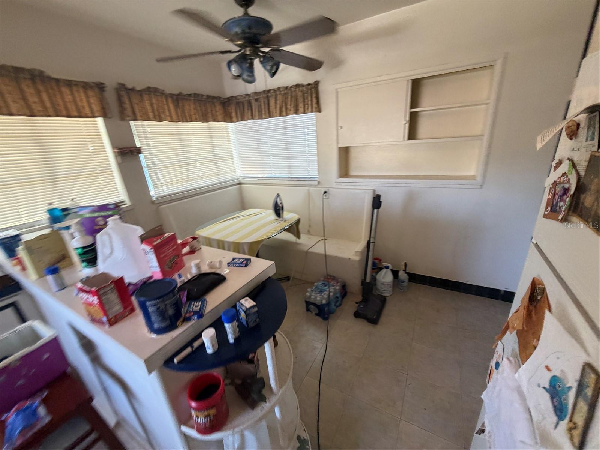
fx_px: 243
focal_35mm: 14
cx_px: 300
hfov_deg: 102.1
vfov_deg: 85.7
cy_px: 225
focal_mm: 2.22
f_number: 2.2
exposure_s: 1/60
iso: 250
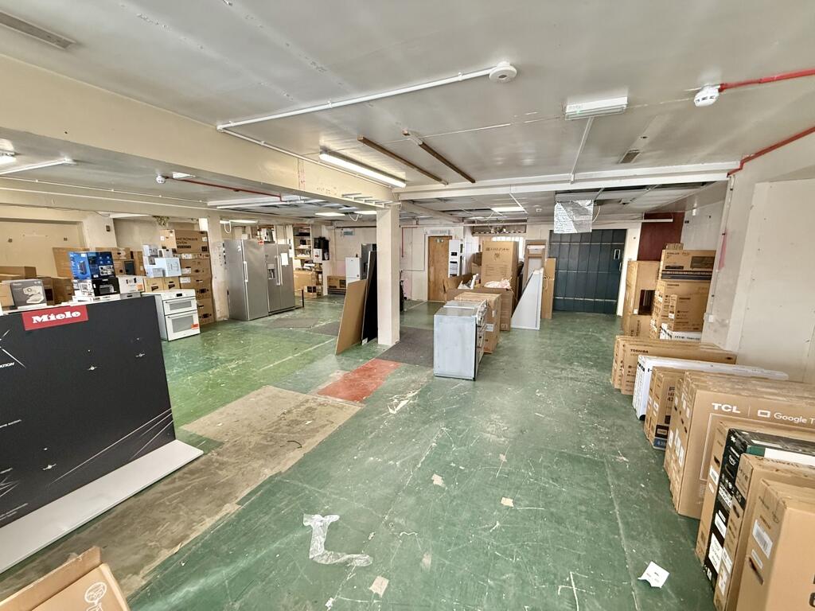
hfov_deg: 102.1
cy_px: 306
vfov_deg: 85.7
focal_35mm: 14
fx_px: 330
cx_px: 408
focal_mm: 2.22
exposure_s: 1/100
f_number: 2.2
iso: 250
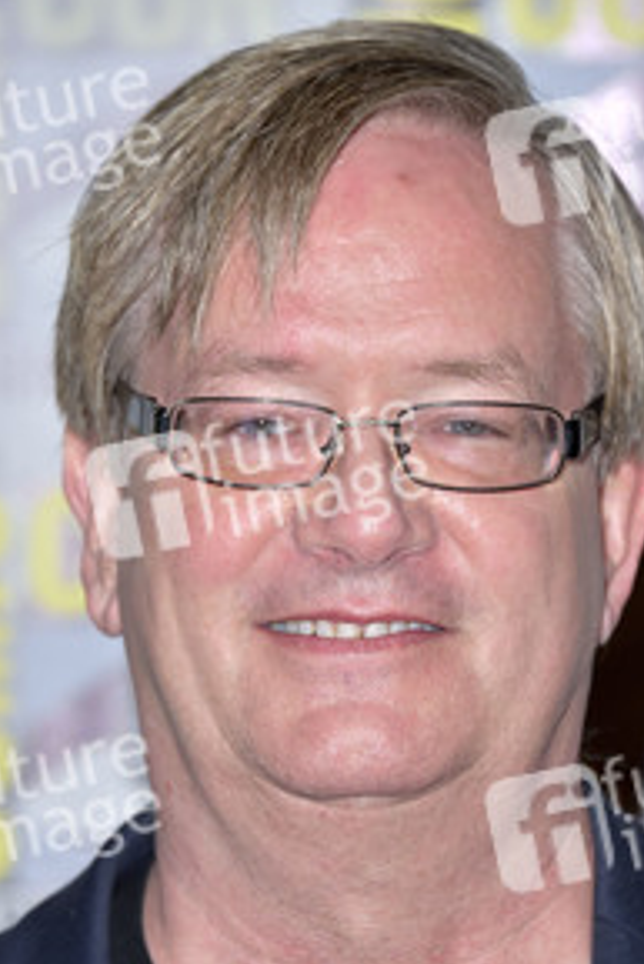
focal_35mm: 291
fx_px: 7799
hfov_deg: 4.7
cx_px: 355
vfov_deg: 7.1
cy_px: 647
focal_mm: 210
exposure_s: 1/250
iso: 320
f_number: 7.1
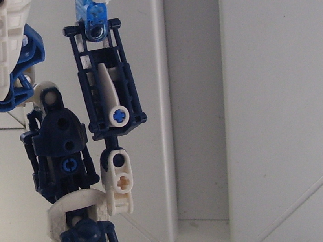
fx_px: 1082
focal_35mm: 116
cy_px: 151
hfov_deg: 16.8
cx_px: 35
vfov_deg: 12.8
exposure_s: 1/500
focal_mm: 6
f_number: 2.7
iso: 80
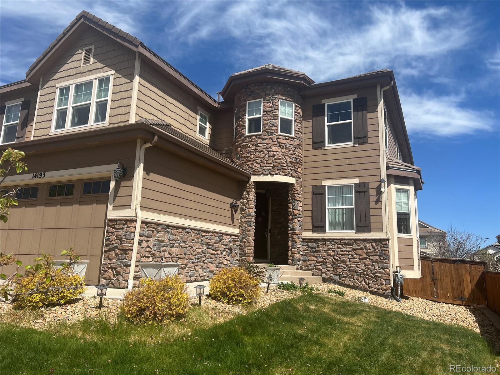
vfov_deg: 53.1
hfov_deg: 67.3
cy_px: 188
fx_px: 376
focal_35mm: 26
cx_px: 250
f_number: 1.5
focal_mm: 5.7
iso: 50
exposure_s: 1/4444
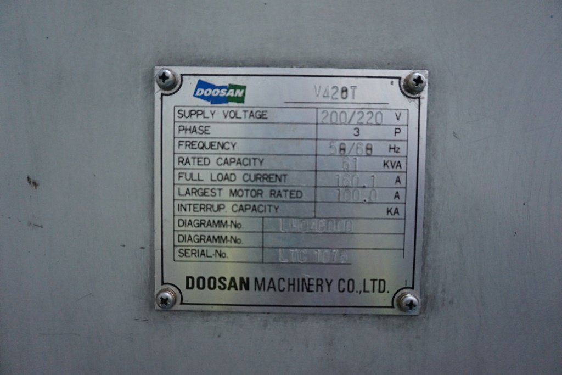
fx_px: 375
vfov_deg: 53.1
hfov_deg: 73.7
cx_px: 281
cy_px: 188
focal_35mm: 24
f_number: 4
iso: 1600
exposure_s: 1/160
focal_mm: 16
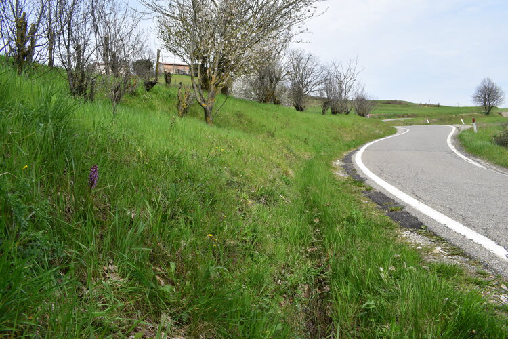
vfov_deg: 47.9
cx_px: 254
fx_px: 381
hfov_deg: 67.4
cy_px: 170
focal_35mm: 27
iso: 400
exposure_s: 1/500
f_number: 11
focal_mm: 18
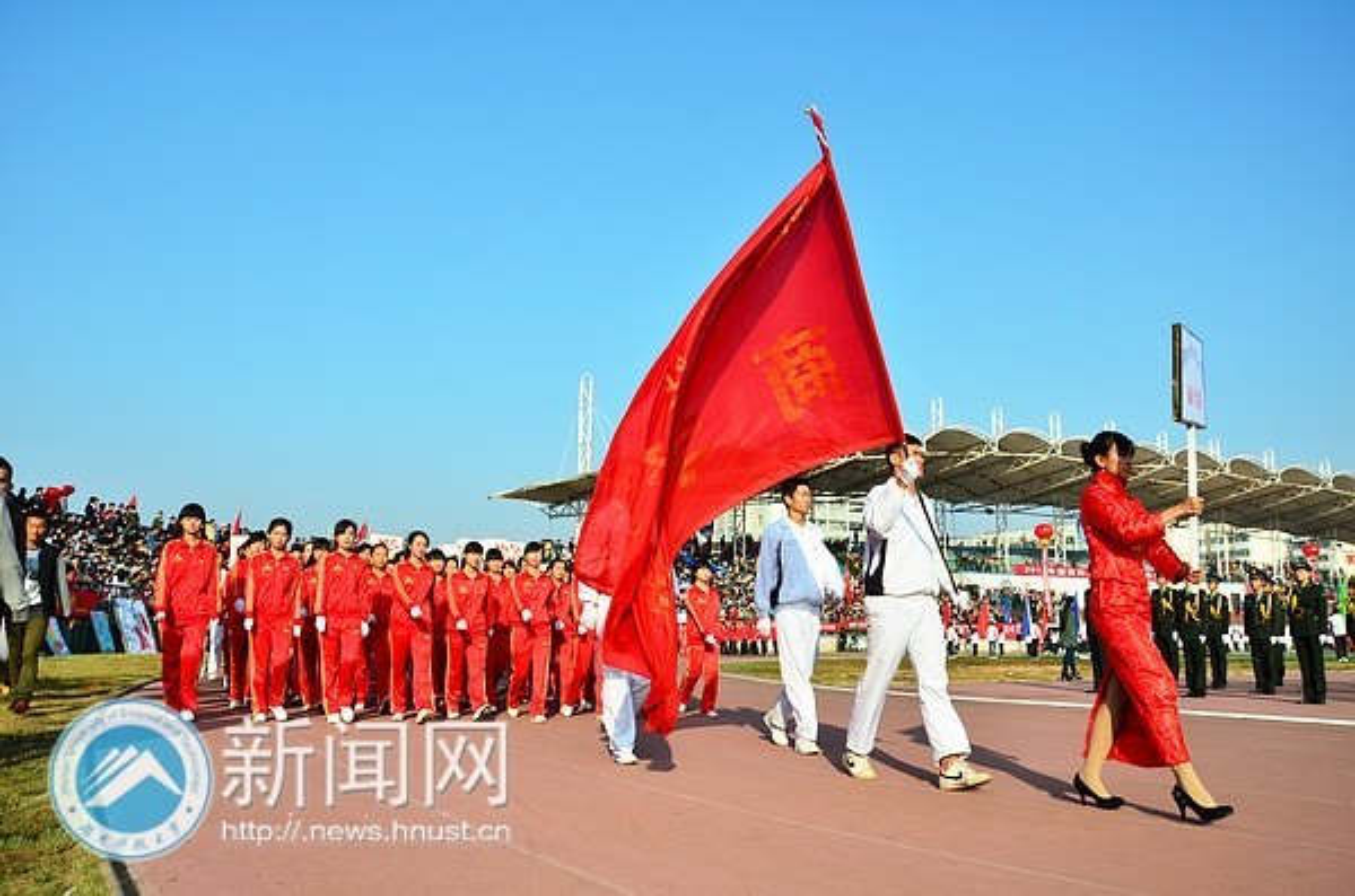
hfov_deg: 67.5
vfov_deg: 47.7
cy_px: 448
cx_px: 678
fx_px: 1014
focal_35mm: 27
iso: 160
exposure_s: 1/800
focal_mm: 18
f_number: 6.3
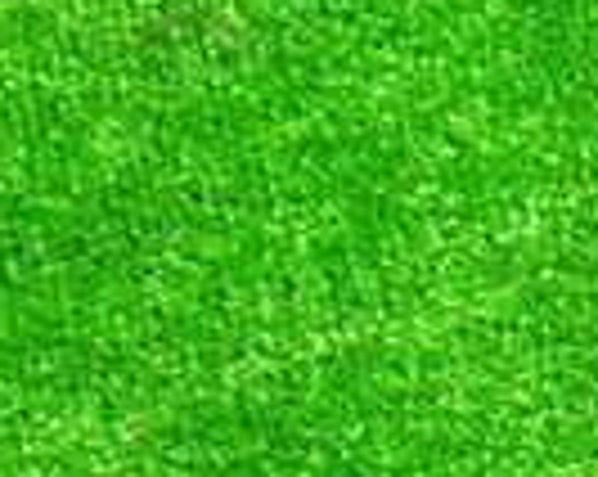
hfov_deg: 14.2
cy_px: 774
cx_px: 719
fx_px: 2333
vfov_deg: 11.1
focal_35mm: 132
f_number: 2.3
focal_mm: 5.4
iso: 800
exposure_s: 1/25
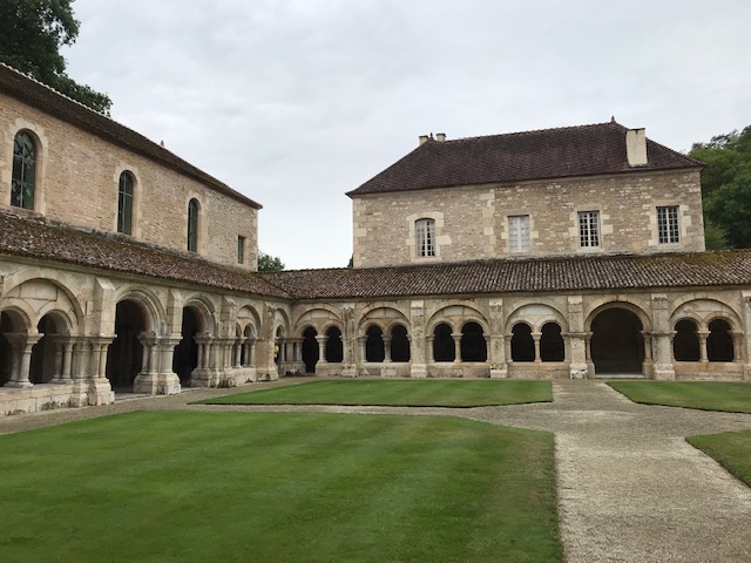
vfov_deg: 49.7
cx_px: 376
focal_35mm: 28
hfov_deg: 63.4
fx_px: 607
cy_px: 282
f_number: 1.8
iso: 20
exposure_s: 1/912
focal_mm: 3.99
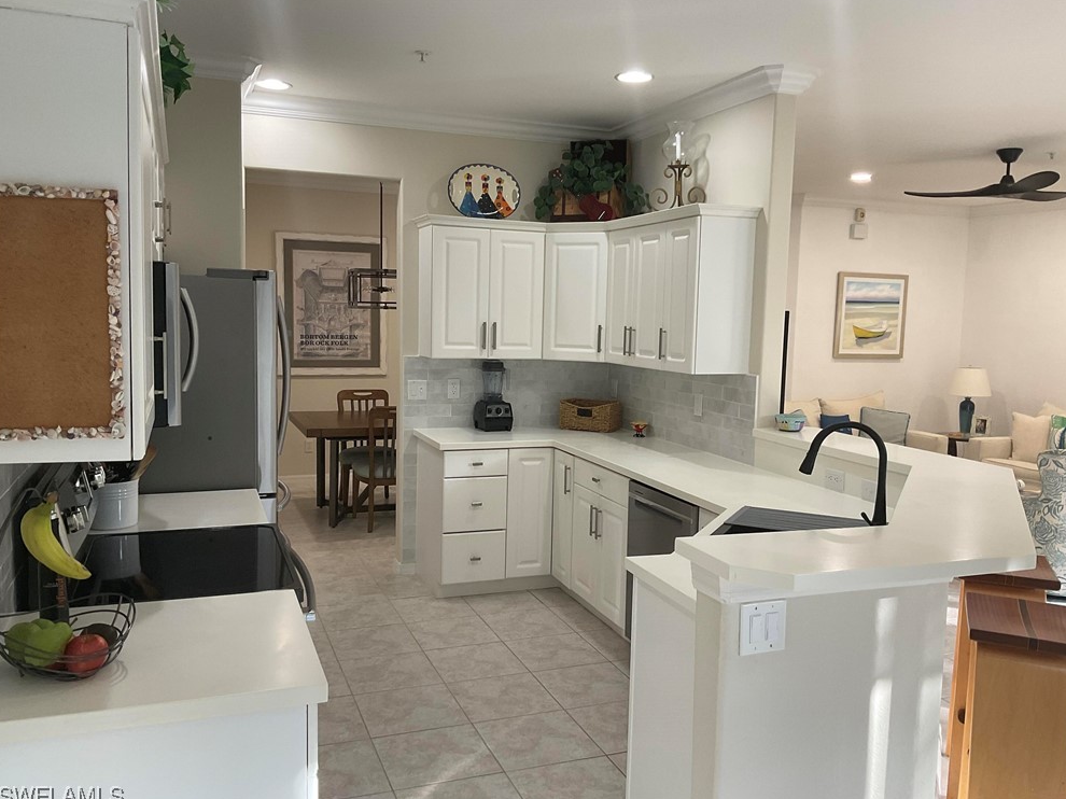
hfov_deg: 60.0
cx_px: 543
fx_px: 924
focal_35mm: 30
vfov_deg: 46.8
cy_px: 406
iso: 50
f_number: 1.8
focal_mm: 3
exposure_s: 1/60
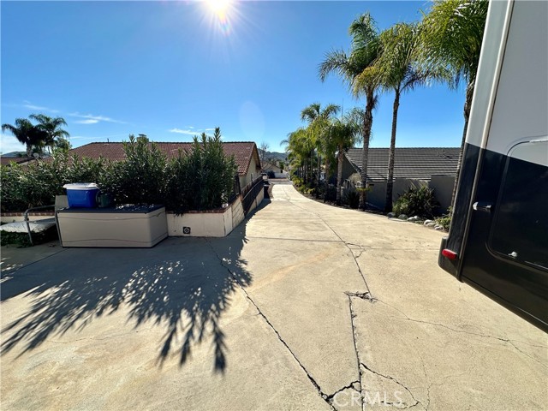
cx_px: 274
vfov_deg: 85.7
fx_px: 222
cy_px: 206
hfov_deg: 102.1
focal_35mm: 14
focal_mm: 2.22
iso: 50
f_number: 2.2
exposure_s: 1/2882
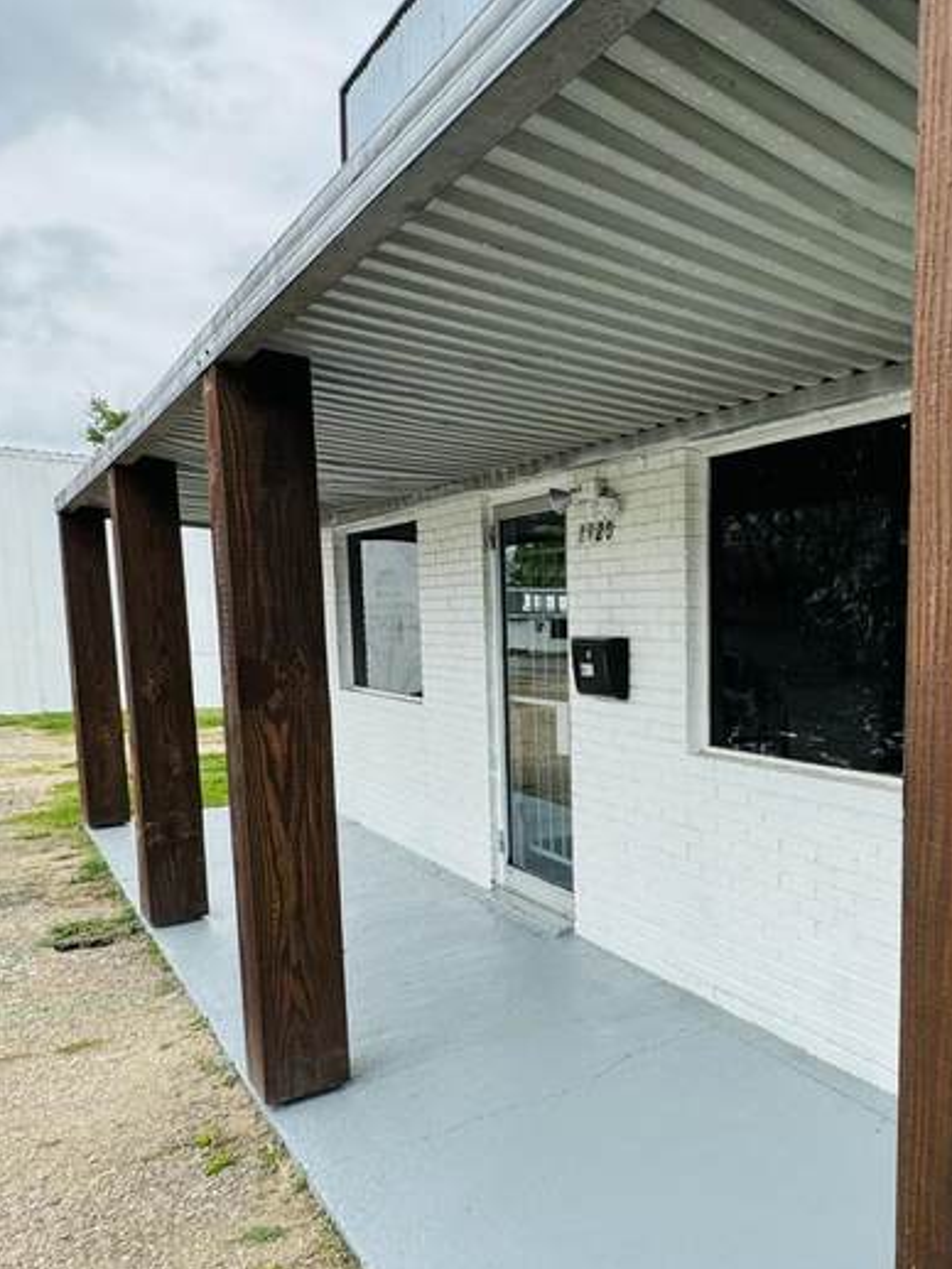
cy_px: 744
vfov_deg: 66.8
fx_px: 953
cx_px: 876
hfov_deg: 47.2
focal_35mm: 26
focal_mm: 2.22
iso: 40
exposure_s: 1/522
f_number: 2.2
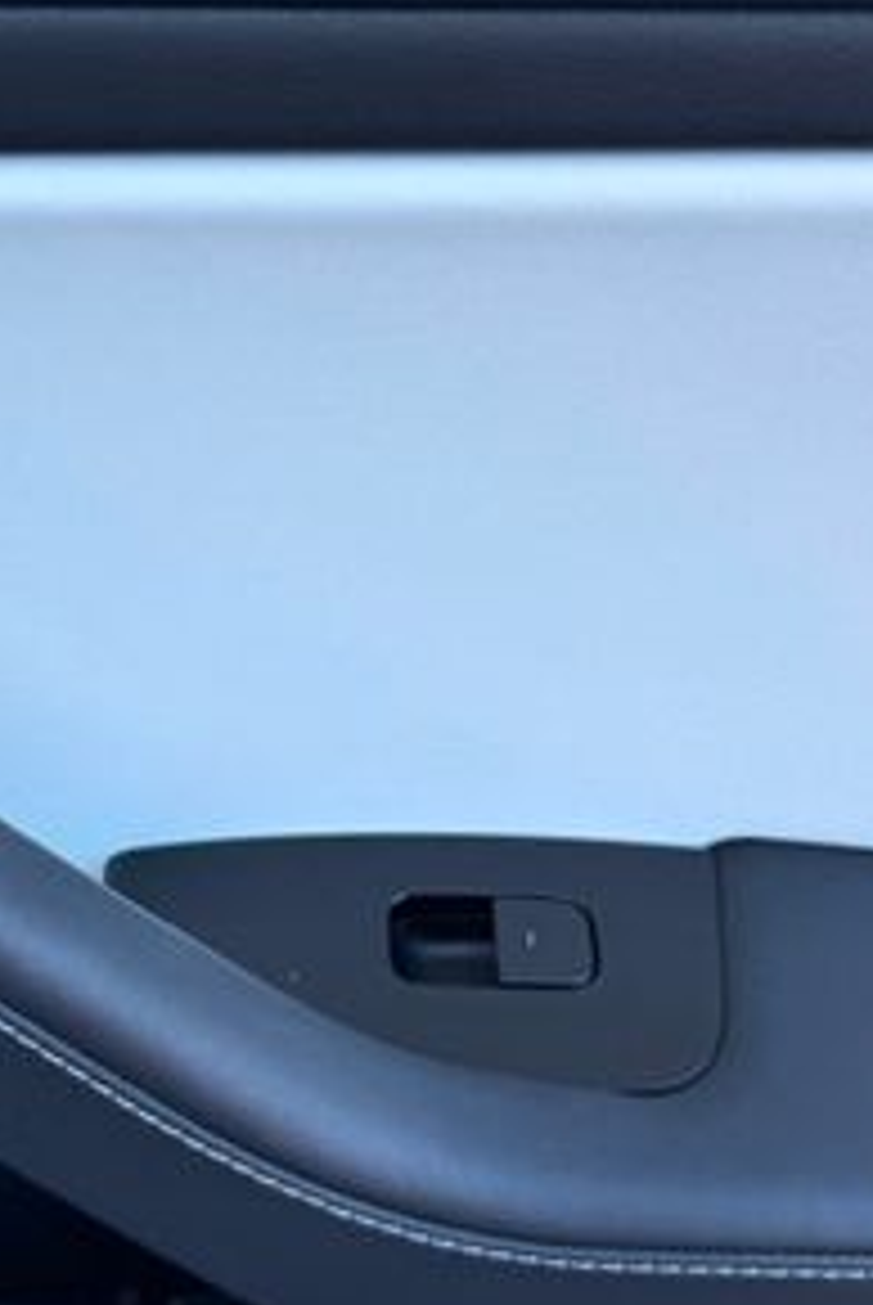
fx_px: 1996
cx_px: 212
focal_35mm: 55
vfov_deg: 35.9
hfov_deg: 24.4
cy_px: 454
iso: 64
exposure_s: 1/289
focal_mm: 6.76
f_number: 1.78
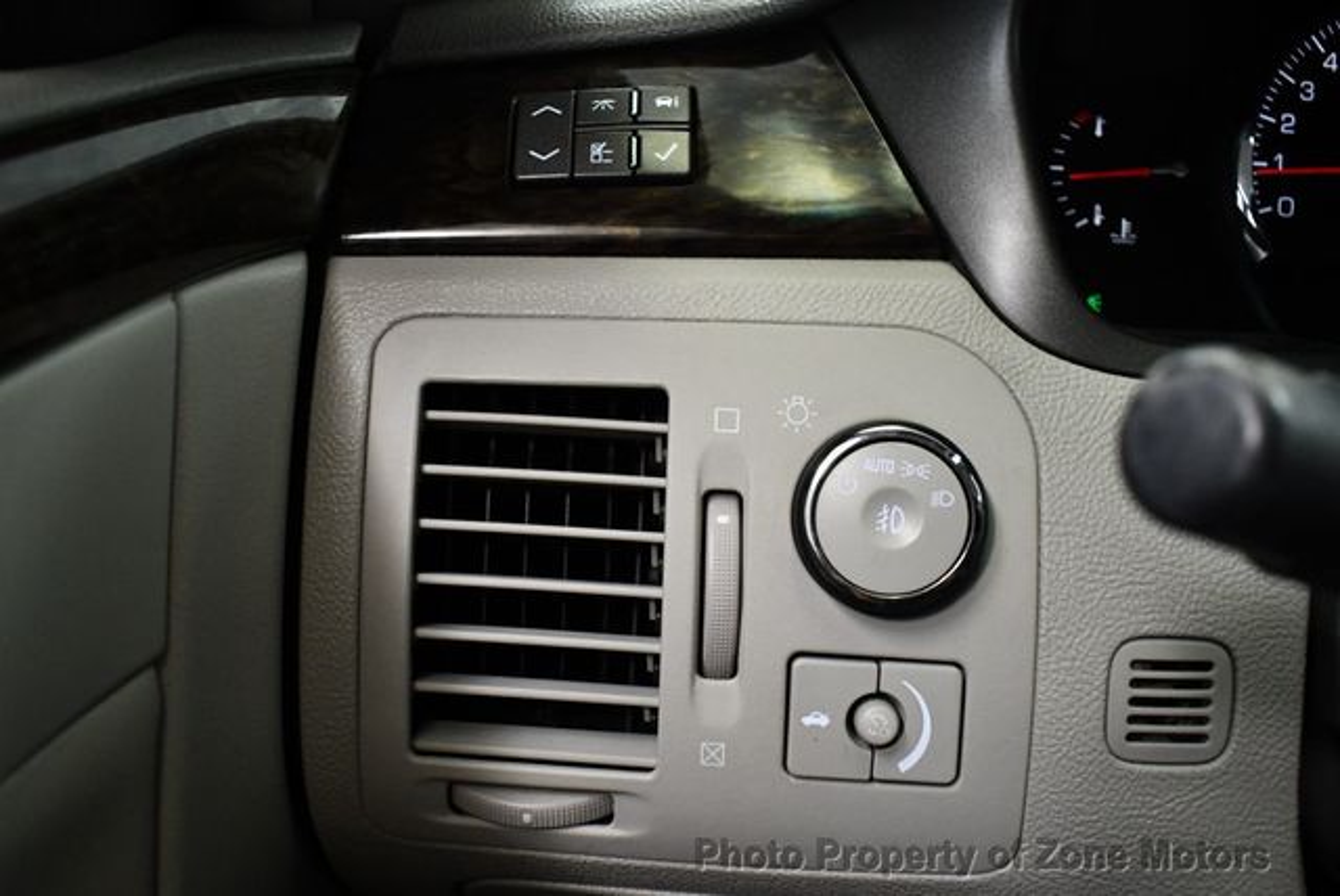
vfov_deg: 36.9
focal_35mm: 36
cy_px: 448
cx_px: 670
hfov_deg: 53.1
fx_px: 1341
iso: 2000
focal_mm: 18
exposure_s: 1/125
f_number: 3.5
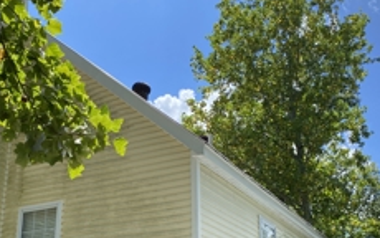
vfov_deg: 26.5
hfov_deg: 41.6
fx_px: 497
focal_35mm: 48
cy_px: 182
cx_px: 154
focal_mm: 4.25
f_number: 1.8
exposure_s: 1/1565
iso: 32
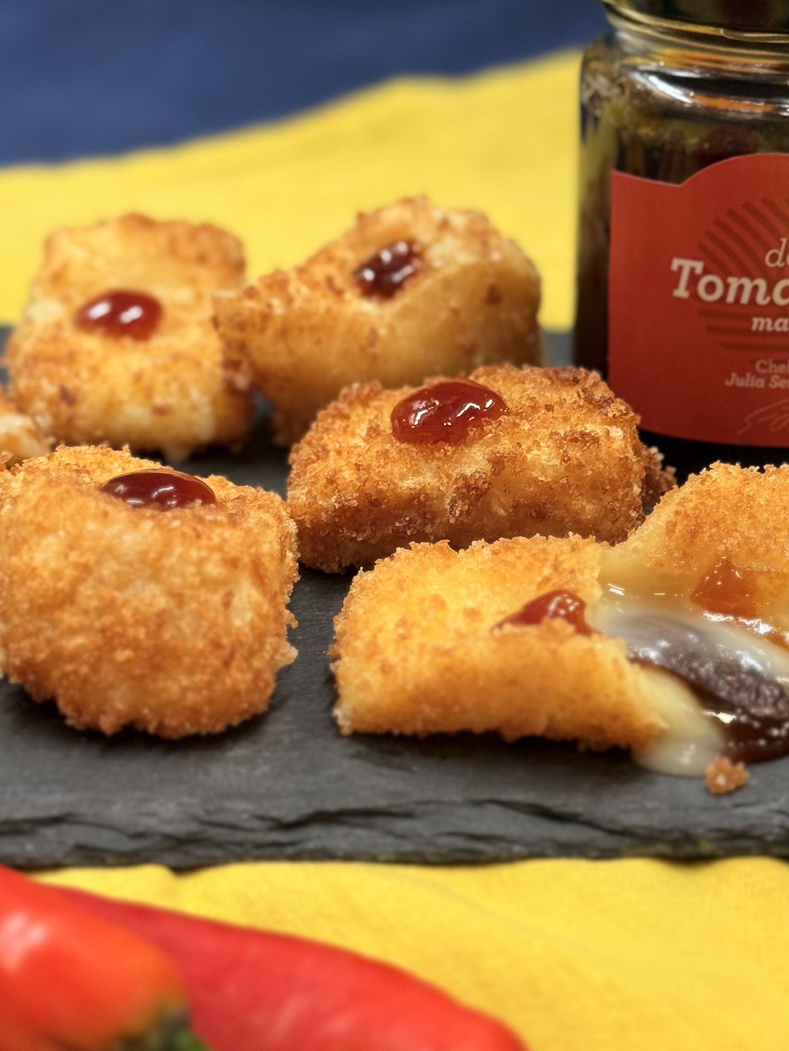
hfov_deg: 18.4
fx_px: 2431
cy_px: 531
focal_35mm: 80
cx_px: 534
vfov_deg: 24.4
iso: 125
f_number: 1.78
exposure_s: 1/100
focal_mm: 6.76
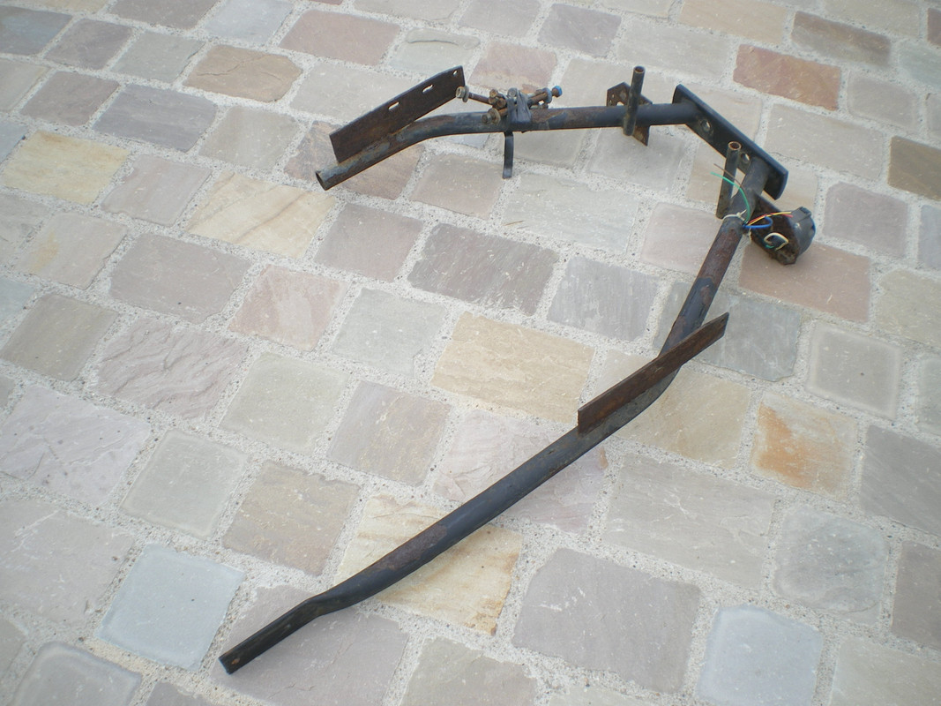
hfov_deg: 51.4
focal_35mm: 36
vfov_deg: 39.6
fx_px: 979
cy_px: 353
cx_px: 470
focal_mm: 6.3
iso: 50
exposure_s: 1/160
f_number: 4.6
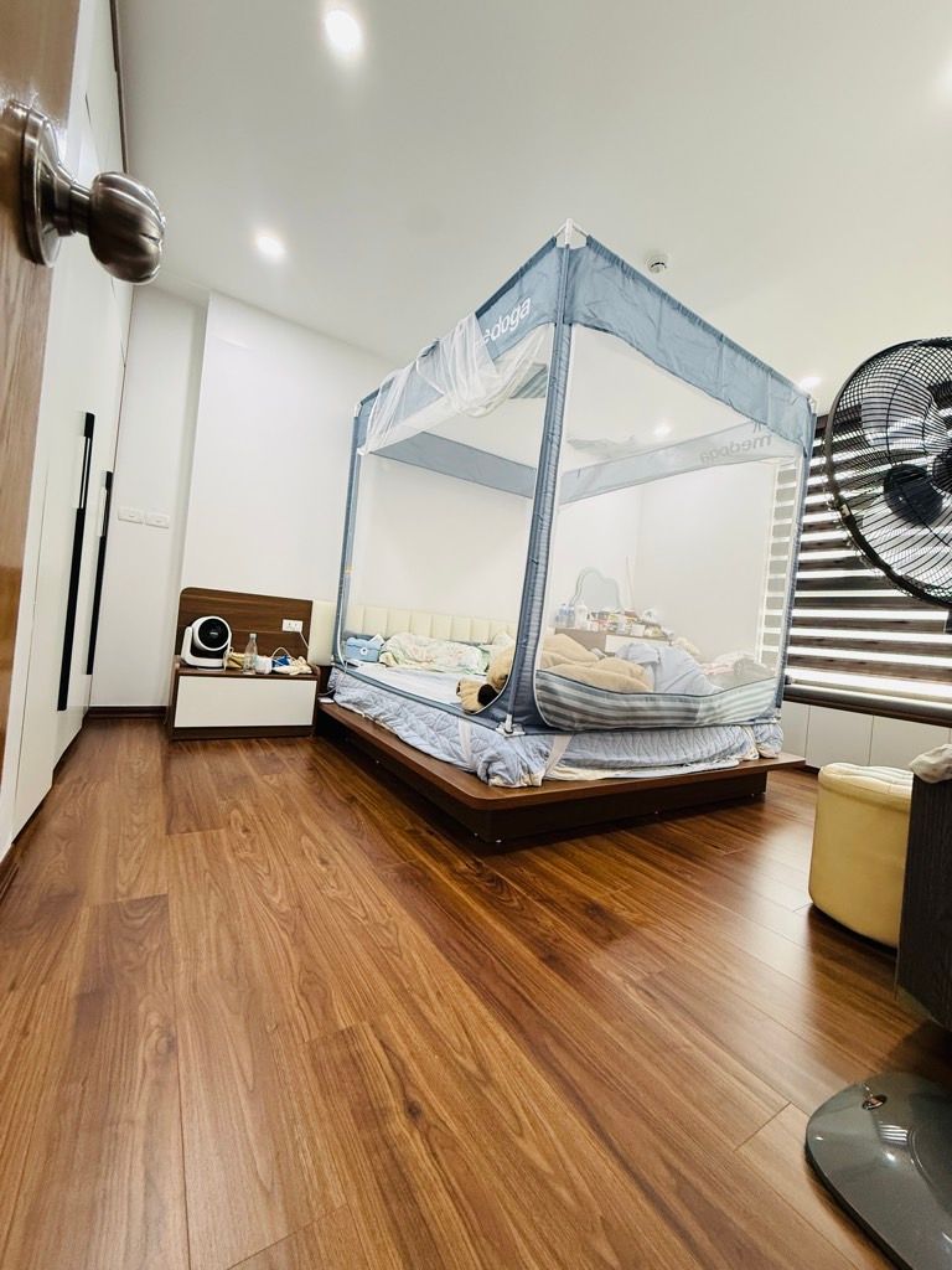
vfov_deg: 102.1
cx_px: 476
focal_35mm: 14
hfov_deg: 85.7
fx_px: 513
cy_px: 635
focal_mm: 2.22
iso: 320
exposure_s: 1/100
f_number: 2.2
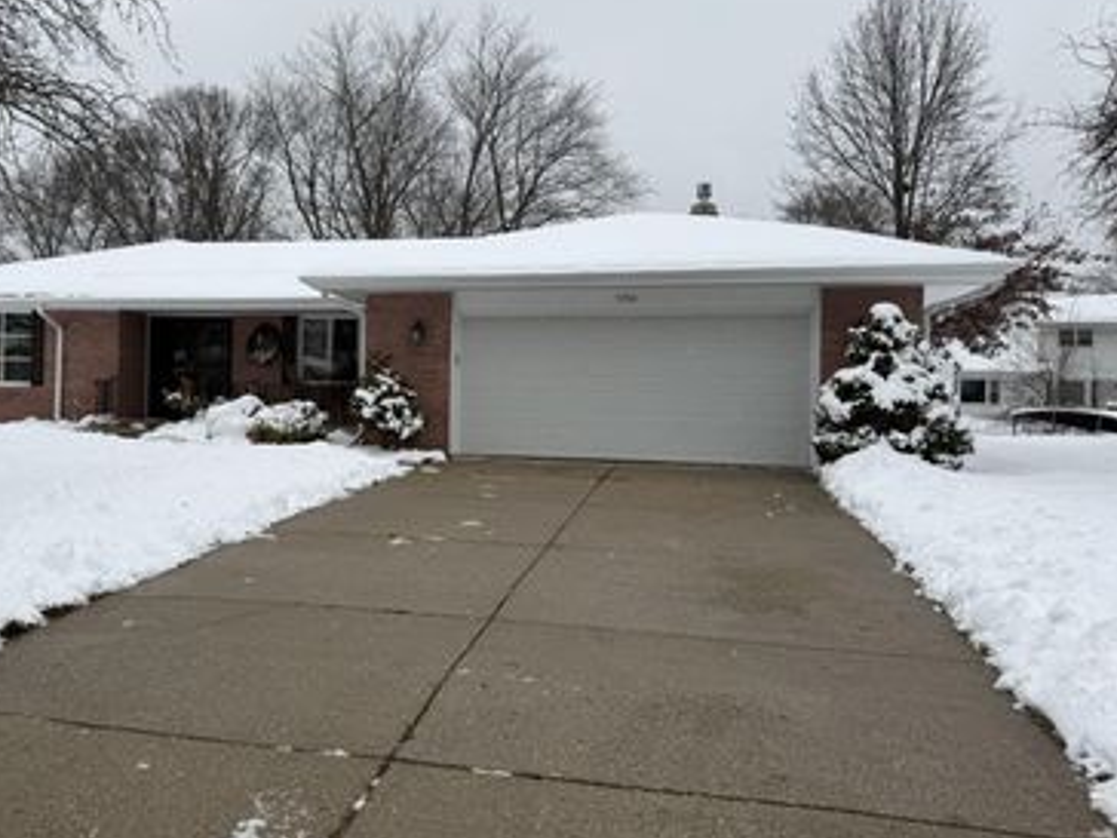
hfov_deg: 54.3
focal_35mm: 33
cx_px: 374
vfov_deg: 42.9
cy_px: 382
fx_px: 1065
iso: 80
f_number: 1.78
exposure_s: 1/617
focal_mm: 6.76
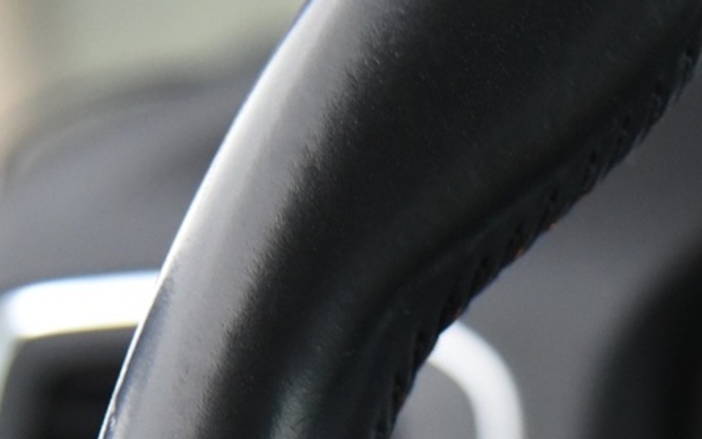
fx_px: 3405
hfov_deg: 11.7
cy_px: 850
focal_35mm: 178
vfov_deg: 7.1
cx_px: 547
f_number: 4
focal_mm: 48
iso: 4000
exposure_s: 1/20
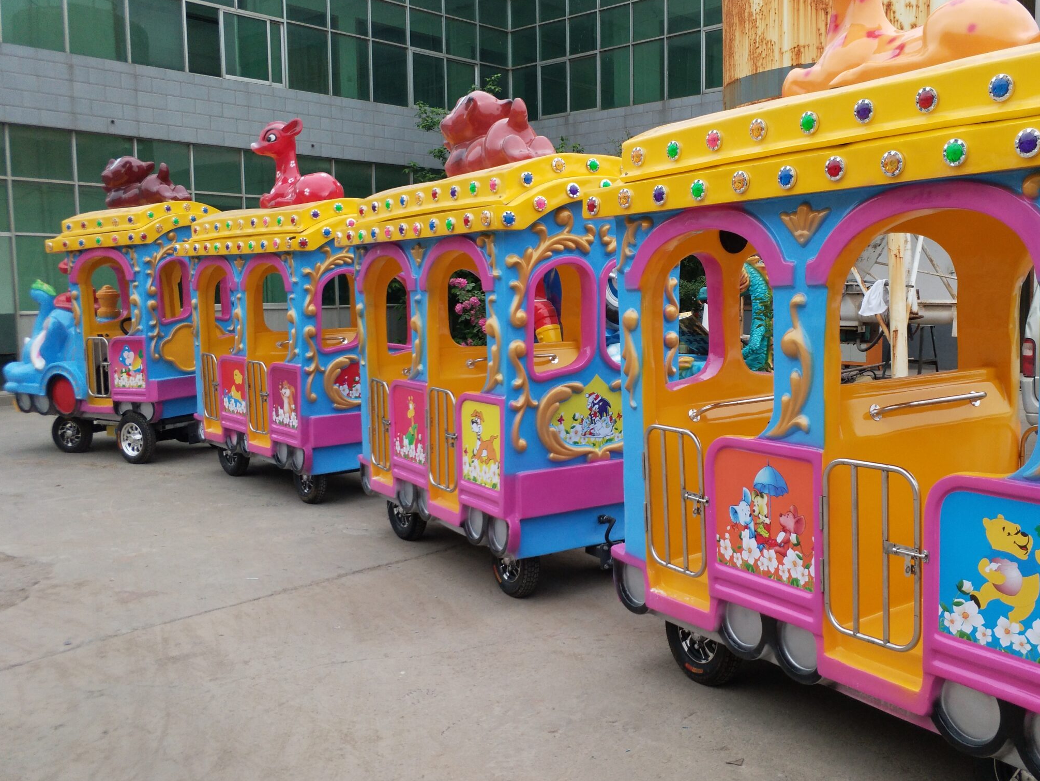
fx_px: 841
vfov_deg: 49.7
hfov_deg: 62.9
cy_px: 362
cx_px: 626
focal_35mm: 28
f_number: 2
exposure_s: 1/50
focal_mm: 3.79
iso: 133
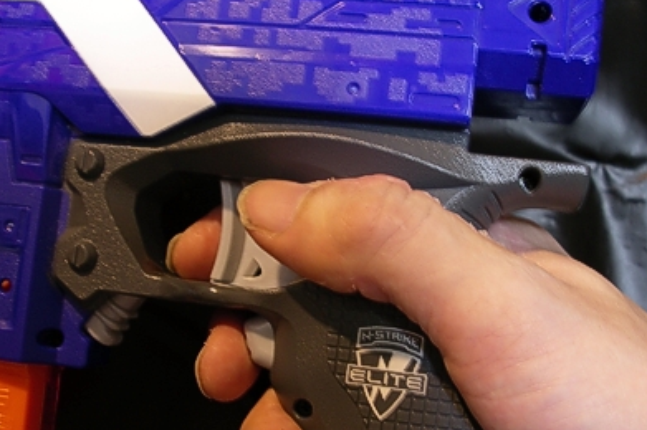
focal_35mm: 46
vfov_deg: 29.1
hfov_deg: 42.8
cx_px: 320
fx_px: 826
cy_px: 261
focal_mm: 7.8
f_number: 2.8
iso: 200
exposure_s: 1/3.33
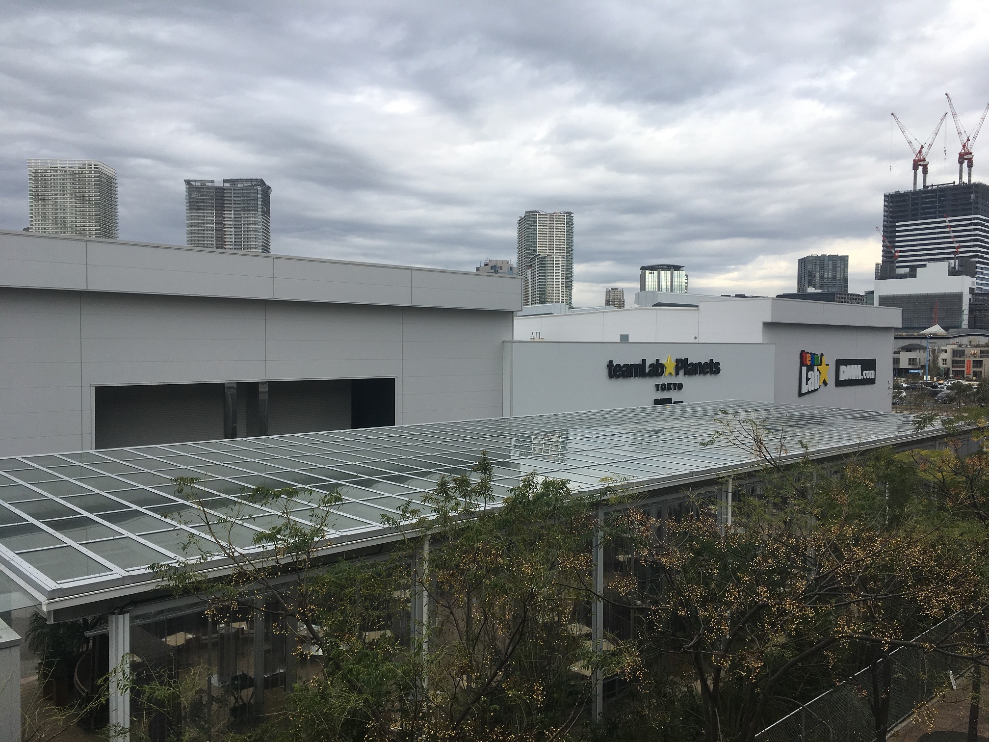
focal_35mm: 29
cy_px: 371
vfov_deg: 48.2
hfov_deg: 61.7
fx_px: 829
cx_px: 494
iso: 25
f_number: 2.2
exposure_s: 1/1012
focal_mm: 4.15
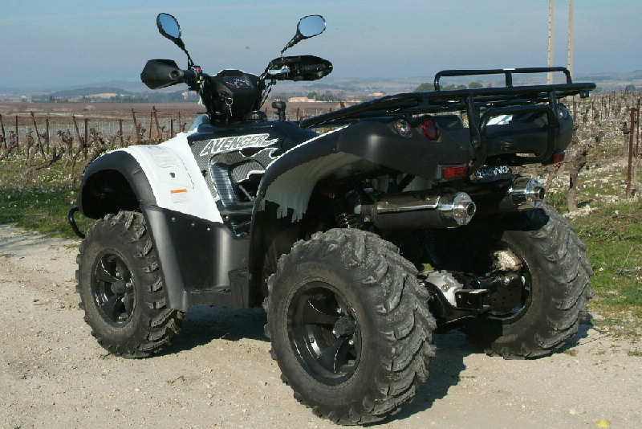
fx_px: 838
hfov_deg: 41.9
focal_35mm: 47
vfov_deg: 28.7
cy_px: 214
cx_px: 321
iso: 800
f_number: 13
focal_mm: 31
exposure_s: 1/750
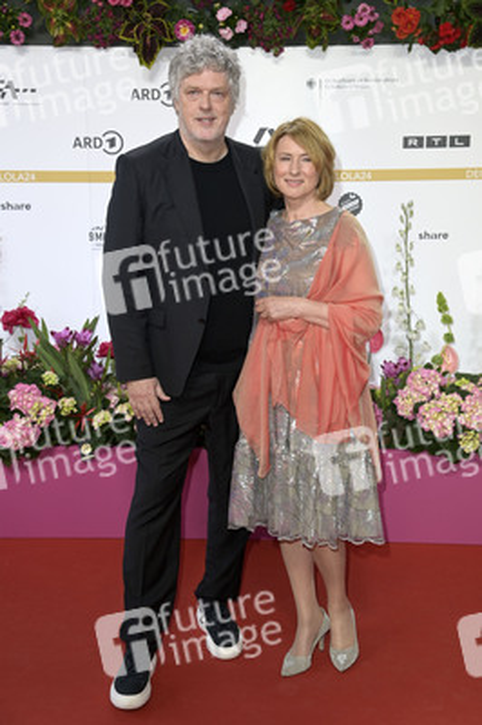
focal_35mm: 50
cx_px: 241
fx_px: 1006
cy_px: 362
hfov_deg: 26.9
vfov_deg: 39.6
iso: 640
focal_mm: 50
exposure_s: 1/250
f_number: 5
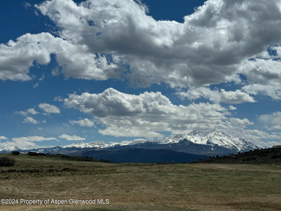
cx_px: 140
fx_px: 390
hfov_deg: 39.7
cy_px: 106
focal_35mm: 48
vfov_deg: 30.3
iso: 64
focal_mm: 6.76
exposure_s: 1/15385
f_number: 1.78
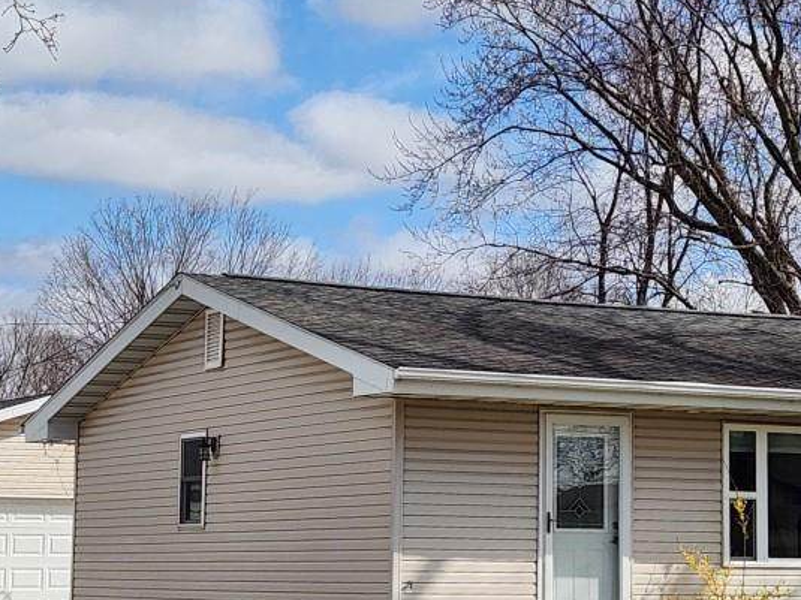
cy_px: 293
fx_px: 1018
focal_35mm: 44
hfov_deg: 42.5
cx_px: 517
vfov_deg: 32.9
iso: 20
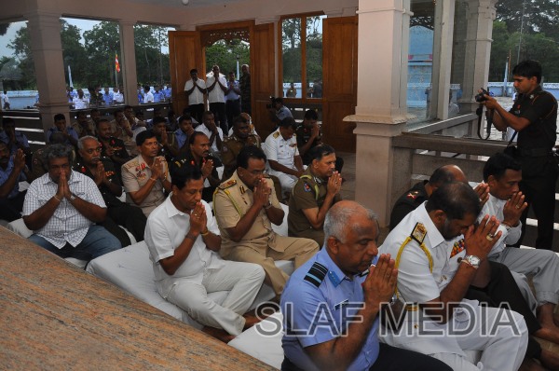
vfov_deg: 47.8
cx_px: 280
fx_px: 419
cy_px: 186
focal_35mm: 27
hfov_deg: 67.5
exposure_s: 1/125
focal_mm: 18
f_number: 7.1
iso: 500
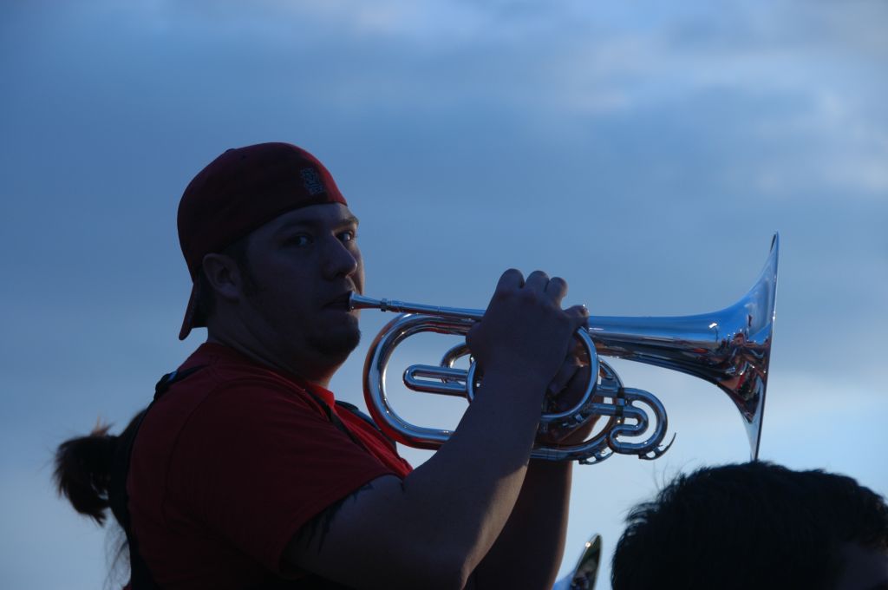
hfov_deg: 13.1
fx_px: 3880
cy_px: 295
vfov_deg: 8.7
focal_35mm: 158
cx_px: 444
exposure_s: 1/500
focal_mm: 105
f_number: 5.6
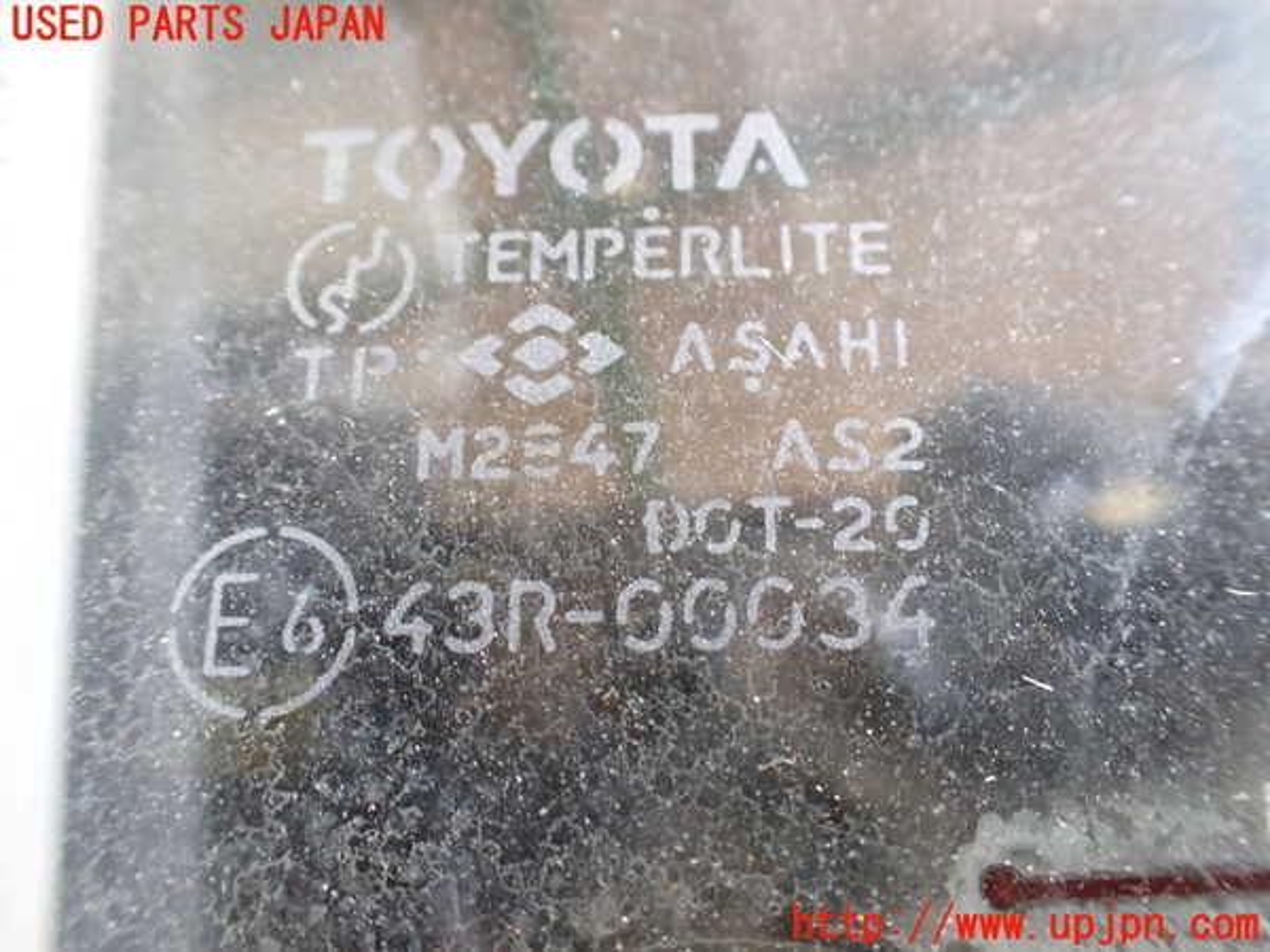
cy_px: 476
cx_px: 635
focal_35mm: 30
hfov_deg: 60.0
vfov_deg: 46.8
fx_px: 1101
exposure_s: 1/30
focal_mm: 5.4
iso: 800
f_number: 2.3
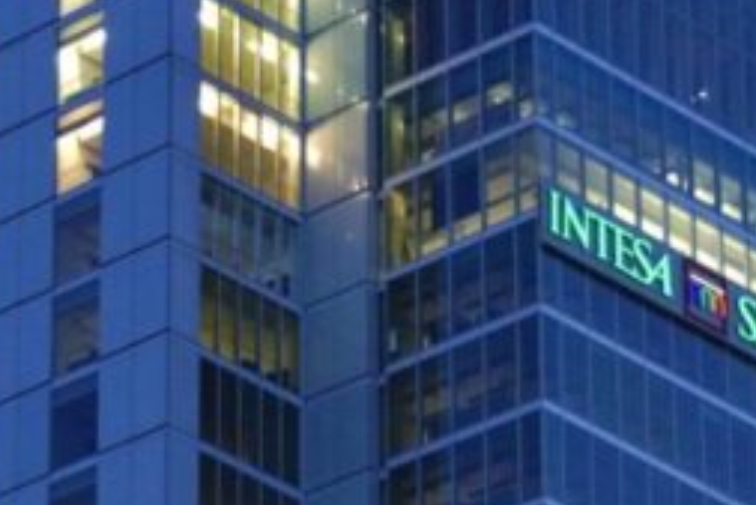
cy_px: 393
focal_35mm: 286
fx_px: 6009
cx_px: 105
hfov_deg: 7.2
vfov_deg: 4.8
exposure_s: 1/80
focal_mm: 104
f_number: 4.5
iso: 3200
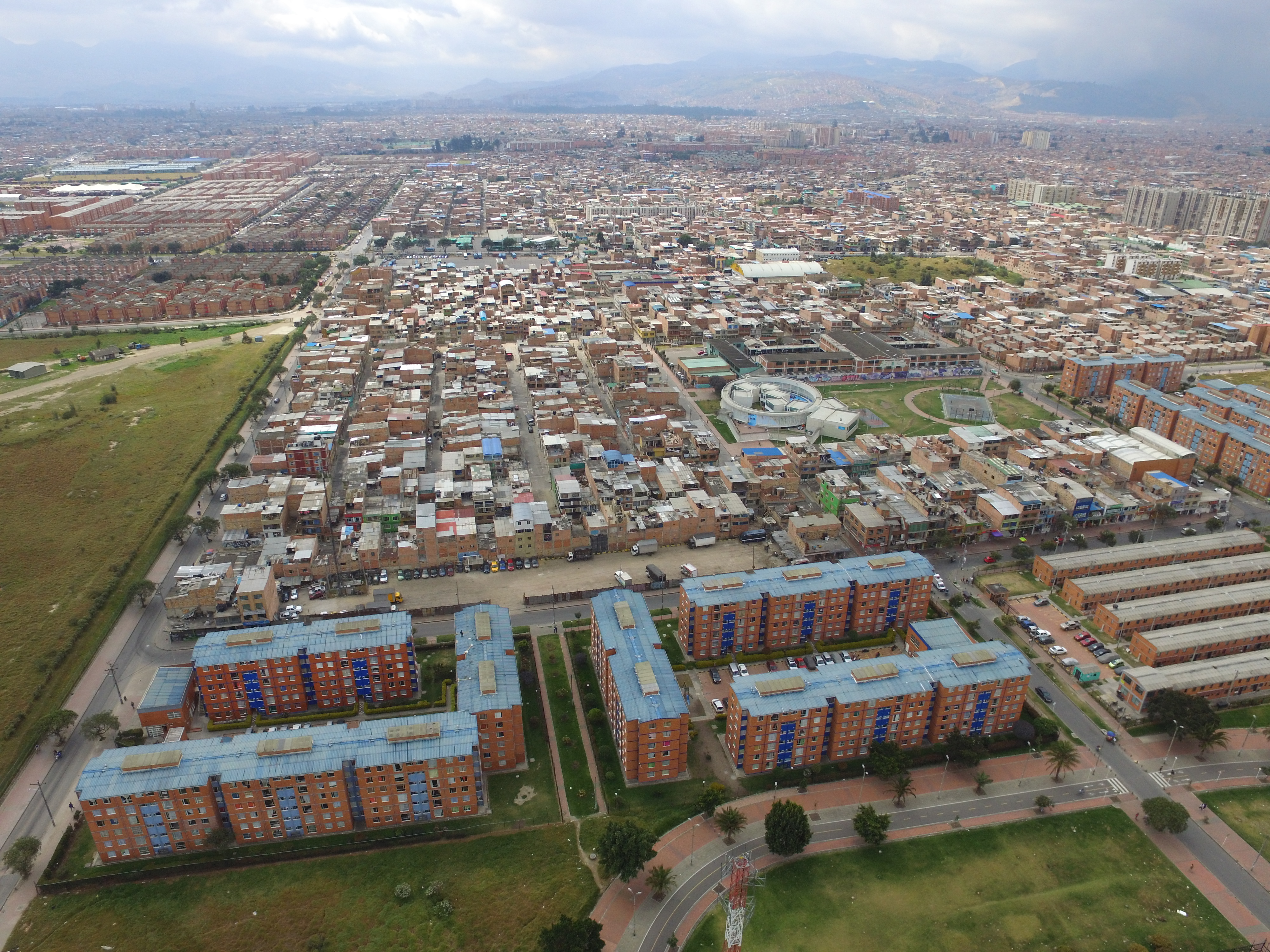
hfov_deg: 81.7
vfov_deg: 66.0
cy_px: 476
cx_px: 635
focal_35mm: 20
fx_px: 734
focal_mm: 3.61
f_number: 2.8
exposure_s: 1/1232
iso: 100
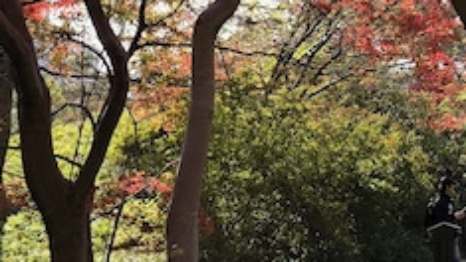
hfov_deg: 17.6
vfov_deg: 10.3
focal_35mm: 109
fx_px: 1346
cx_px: 700
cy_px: -246
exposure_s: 1/553
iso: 12
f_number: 1.7
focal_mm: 6.3
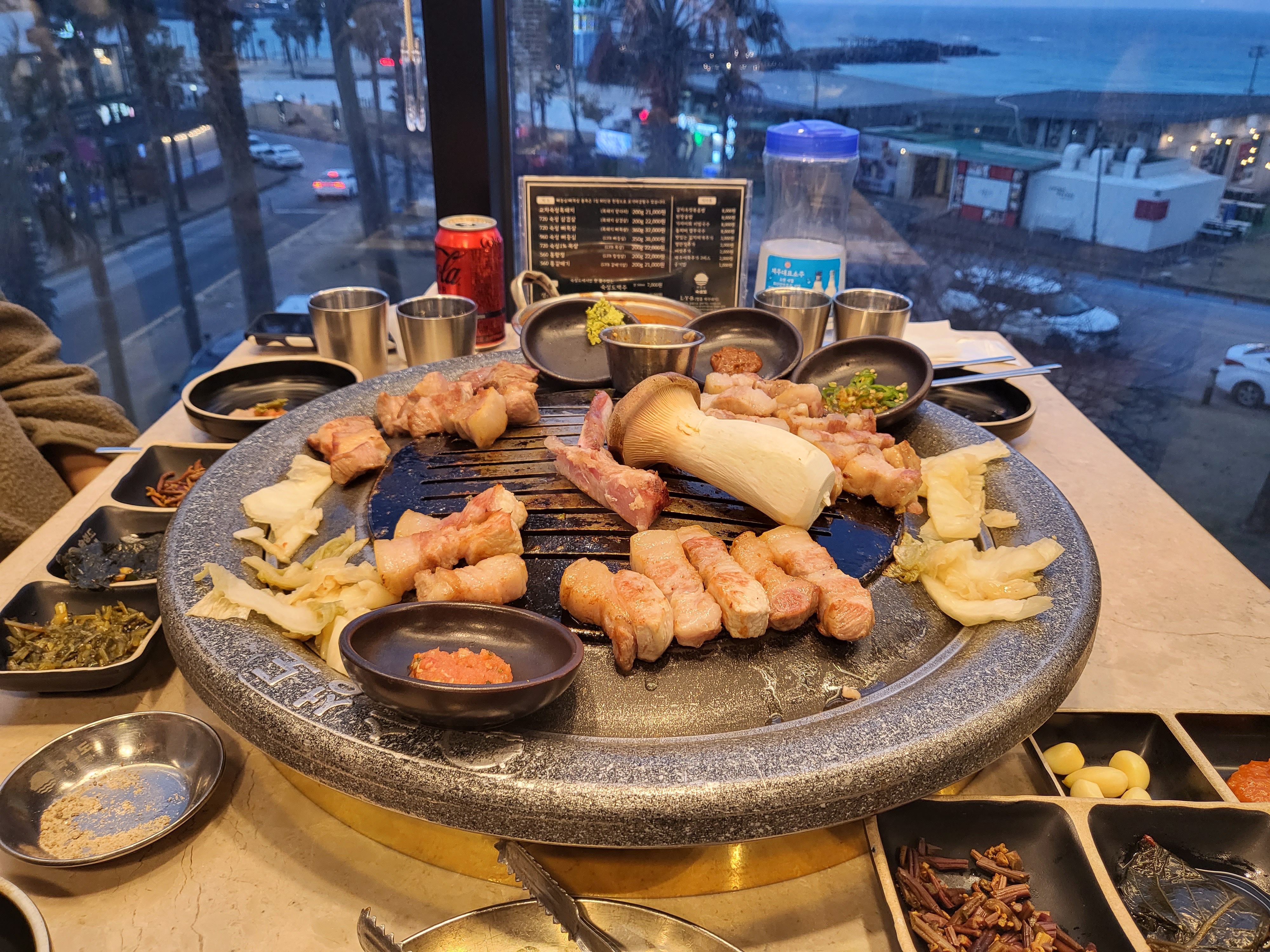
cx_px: 635
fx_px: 954
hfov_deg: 67.3
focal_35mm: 26
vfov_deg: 53.1
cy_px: 476
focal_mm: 4.25
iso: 200
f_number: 1.8
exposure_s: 1/120
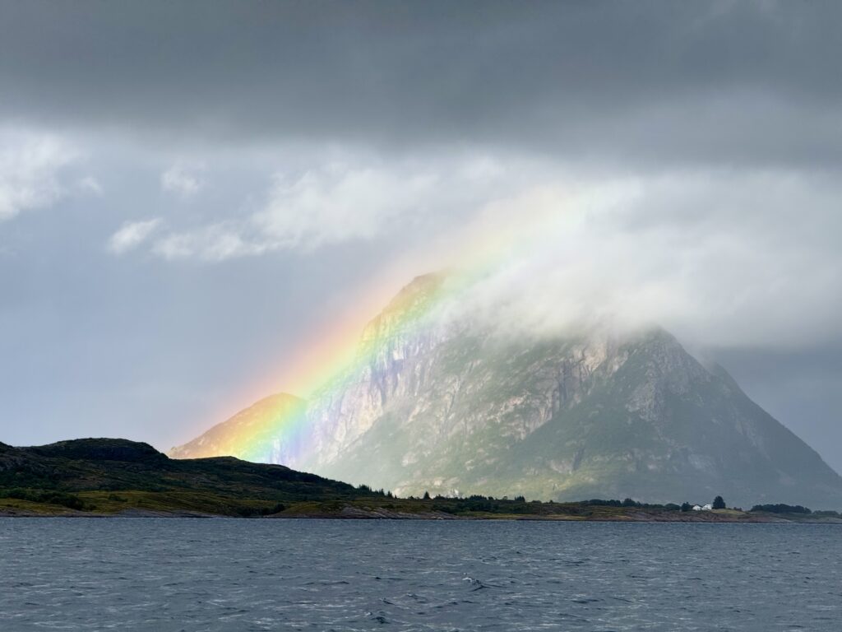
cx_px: 421
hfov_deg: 16.4
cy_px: 316
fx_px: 2919
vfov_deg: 12.3
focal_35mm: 120
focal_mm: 15.66
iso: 50
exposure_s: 1/1206
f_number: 2.8
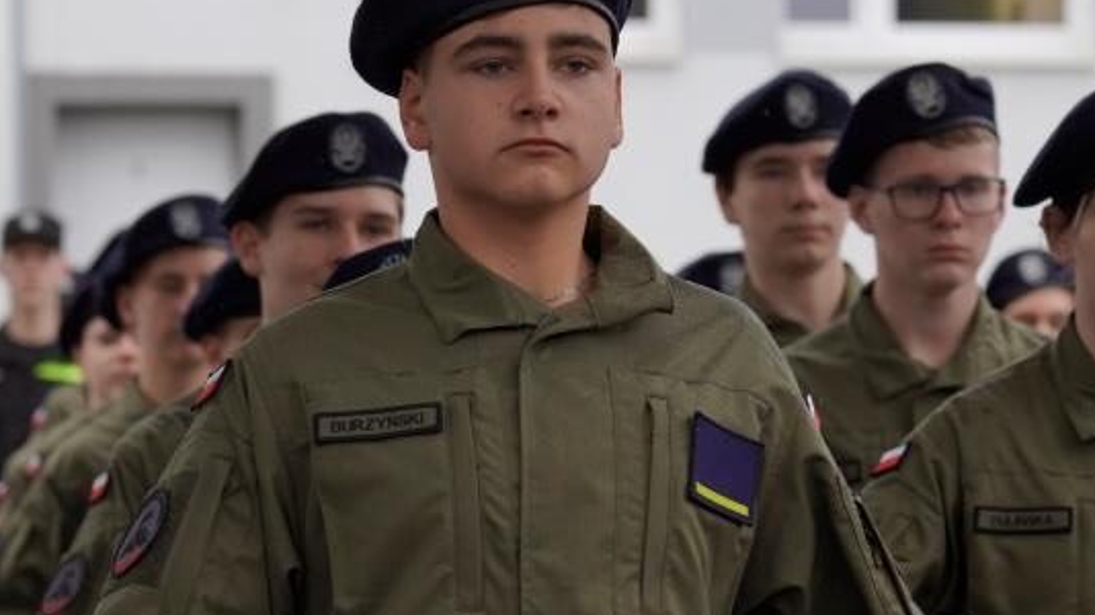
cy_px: 332
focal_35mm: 221
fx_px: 6415
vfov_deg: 5.5
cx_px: 530
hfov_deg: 9.8
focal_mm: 110
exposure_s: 1/1000
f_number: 5.6
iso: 1600
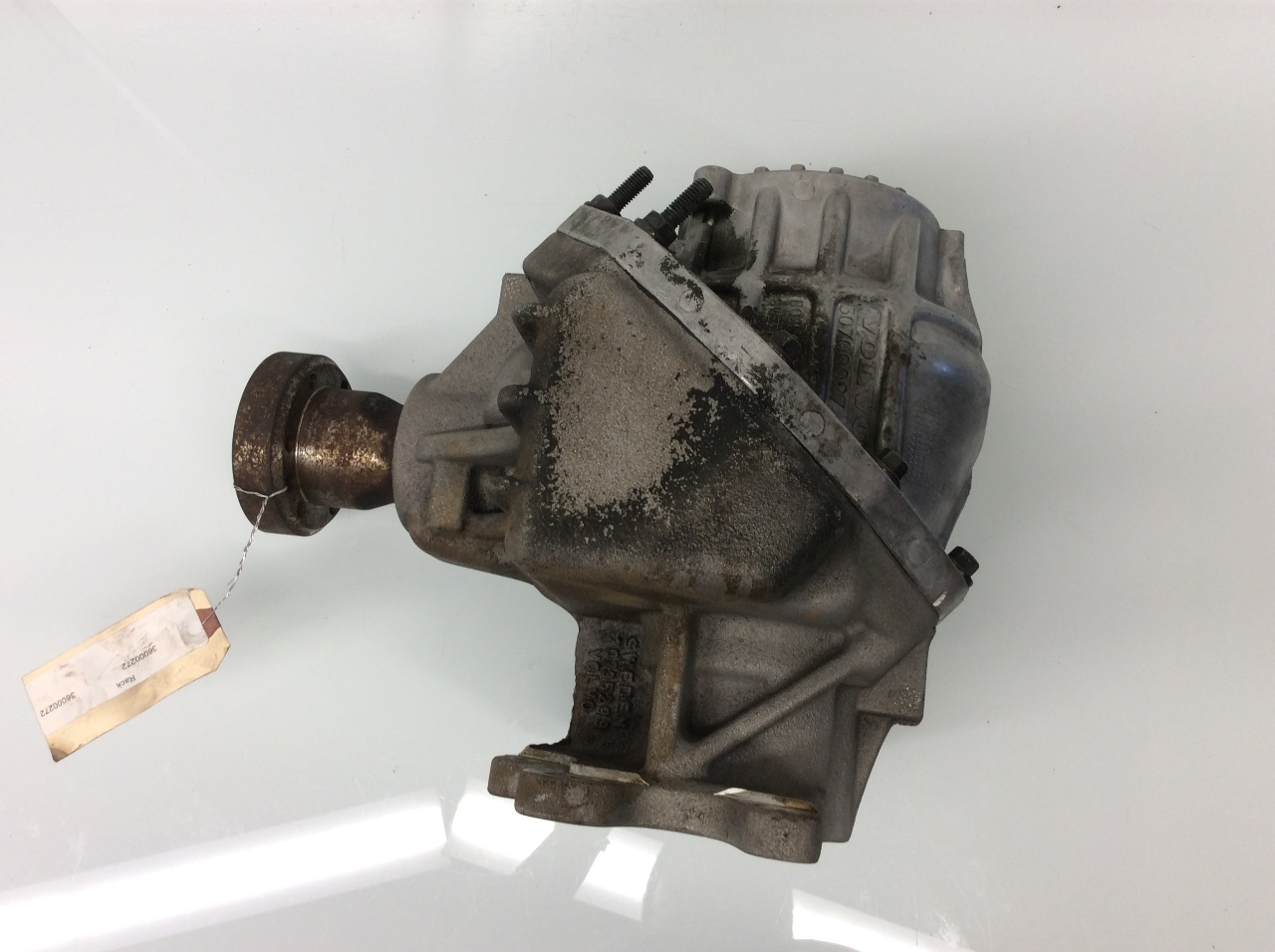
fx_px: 1177
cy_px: 476
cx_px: 638
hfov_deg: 56.9
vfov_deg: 44.1
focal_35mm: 32
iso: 32
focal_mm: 3.3
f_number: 2.4
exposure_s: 1/40
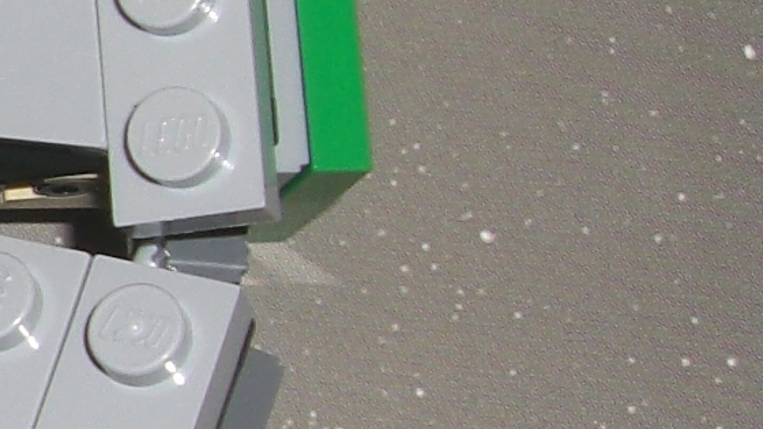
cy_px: 94
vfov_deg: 5.8
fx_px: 4208
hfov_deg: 9.3
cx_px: -1022
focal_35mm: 208
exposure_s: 1/60
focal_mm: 6.2
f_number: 2.7
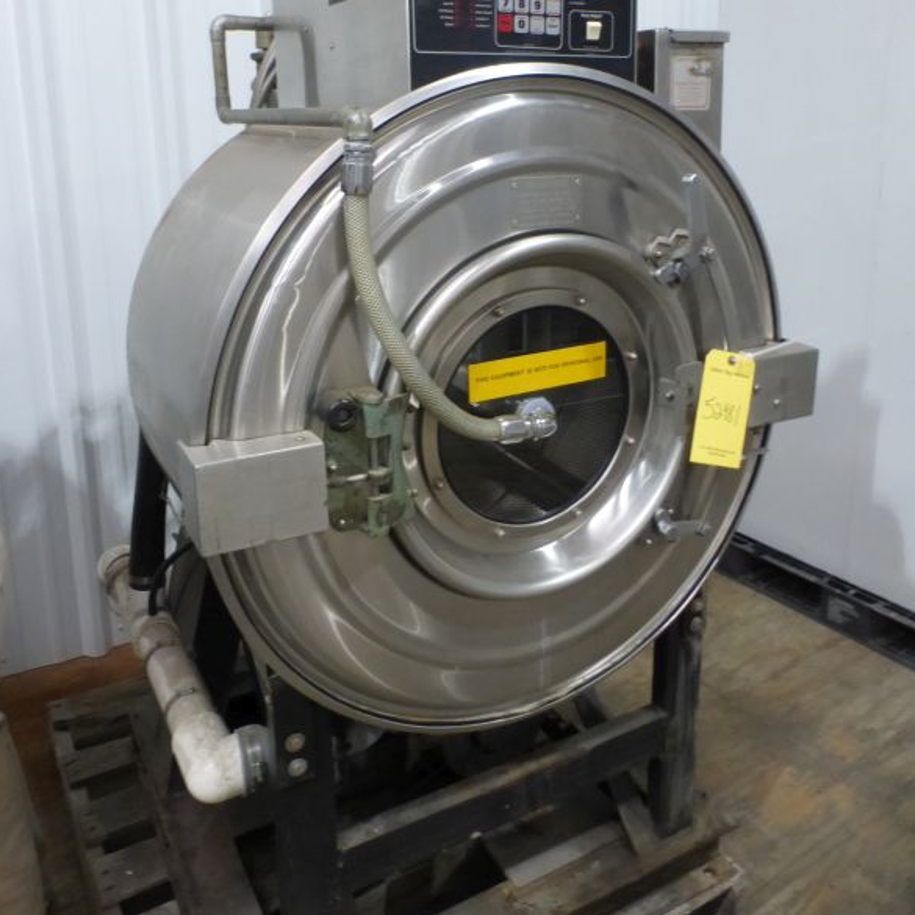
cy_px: 324
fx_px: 867
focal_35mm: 29
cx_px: 461
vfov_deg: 54.8
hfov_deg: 55.6
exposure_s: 1/40
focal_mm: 4.3
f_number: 3.3
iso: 400
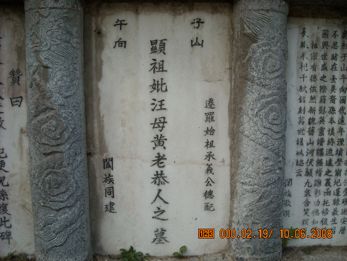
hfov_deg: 52.6
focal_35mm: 35
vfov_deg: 40.7
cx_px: 174
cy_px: 130
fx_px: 351
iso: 64
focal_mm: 5.7
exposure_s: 1/201
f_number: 2.8
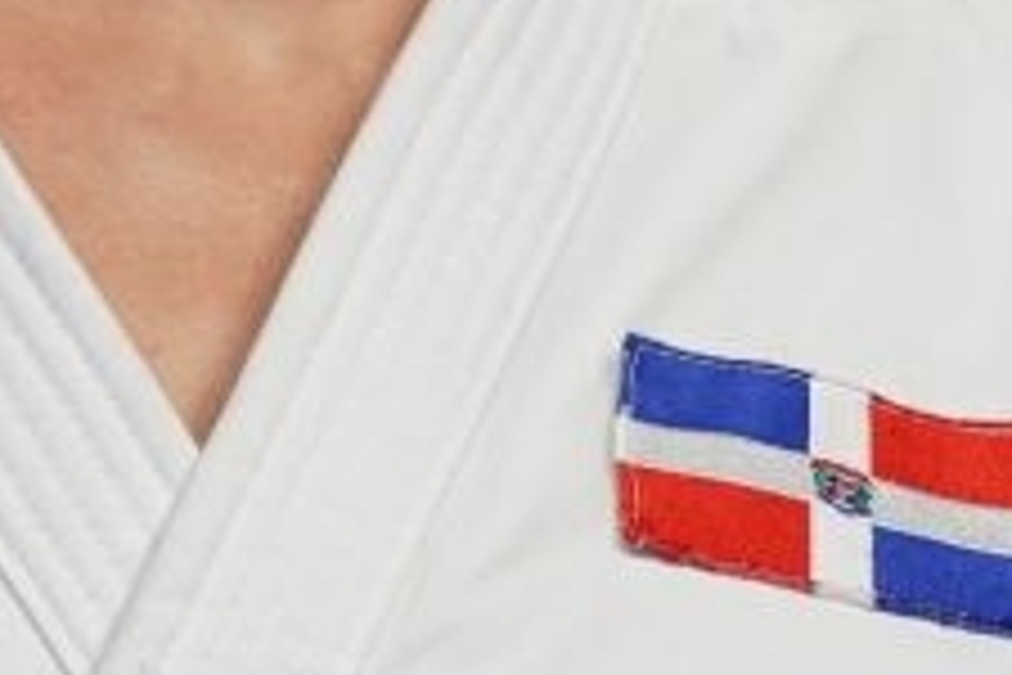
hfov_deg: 0.6
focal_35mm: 3197
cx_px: 733
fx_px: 89864
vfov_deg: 0.4
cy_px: 580
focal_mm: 400
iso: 800
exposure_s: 1/500
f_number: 2.8
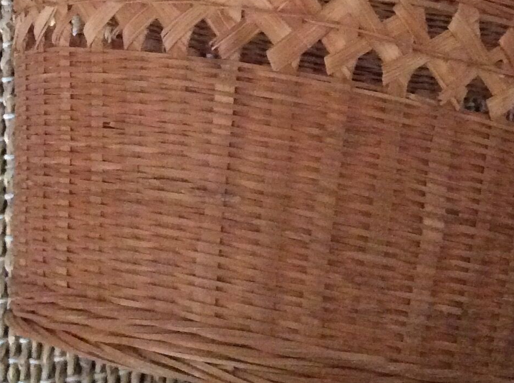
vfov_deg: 16.1
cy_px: -78
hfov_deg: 22.3
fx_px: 1305
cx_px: 299
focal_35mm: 88
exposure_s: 1/17
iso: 500
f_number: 2.4
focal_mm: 3.3
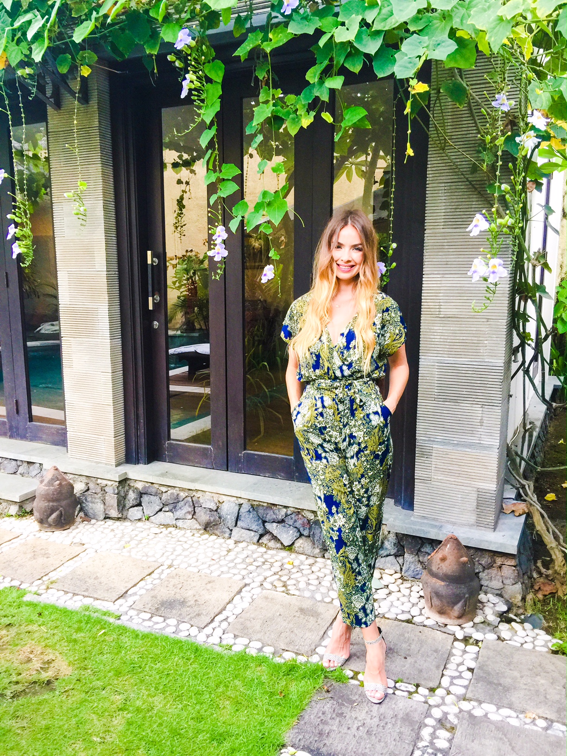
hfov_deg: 48.2
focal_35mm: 29
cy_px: 378
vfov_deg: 61.7
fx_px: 633
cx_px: 284
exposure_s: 1/33
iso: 40
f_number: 2.2
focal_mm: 4.15
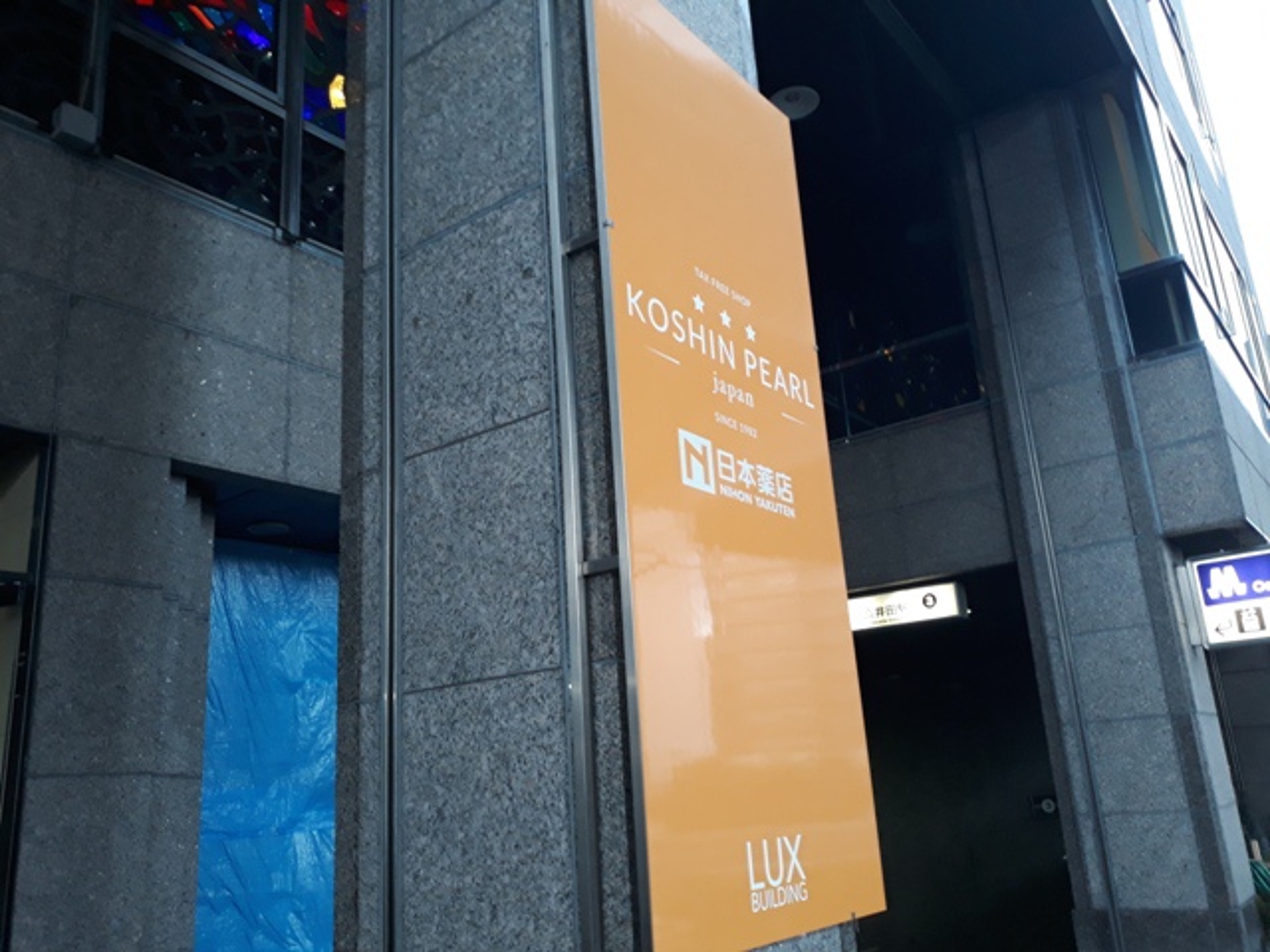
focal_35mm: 27
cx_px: 635
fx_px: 991
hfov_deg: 65.3
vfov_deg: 51.4
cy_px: 476
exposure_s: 1/40
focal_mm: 3.71
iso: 125
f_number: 1.7
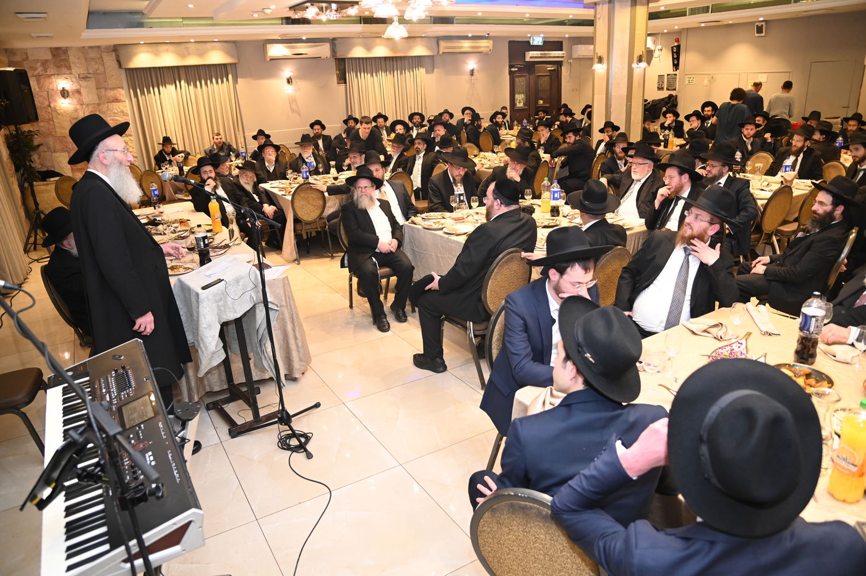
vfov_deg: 53.1
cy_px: 288
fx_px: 577
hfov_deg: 73.8
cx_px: 433
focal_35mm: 24
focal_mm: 24
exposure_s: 1/125
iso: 2500
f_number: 4
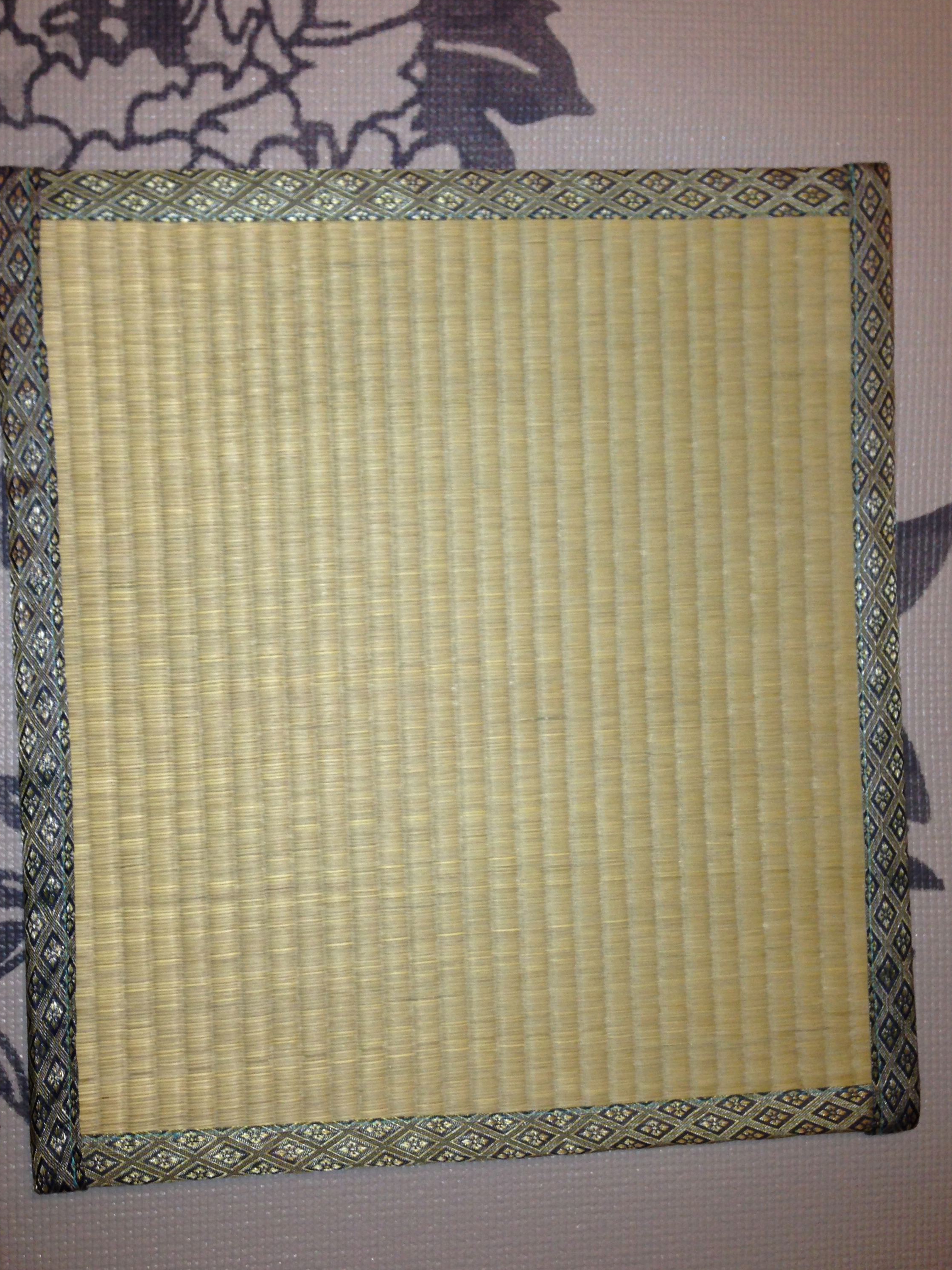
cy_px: 660
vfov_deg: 51.3
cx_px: 439
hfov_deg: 39.6
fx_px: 1320
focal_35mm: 36
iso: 80
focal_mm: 4.13
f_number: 2.4
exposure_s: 1/20
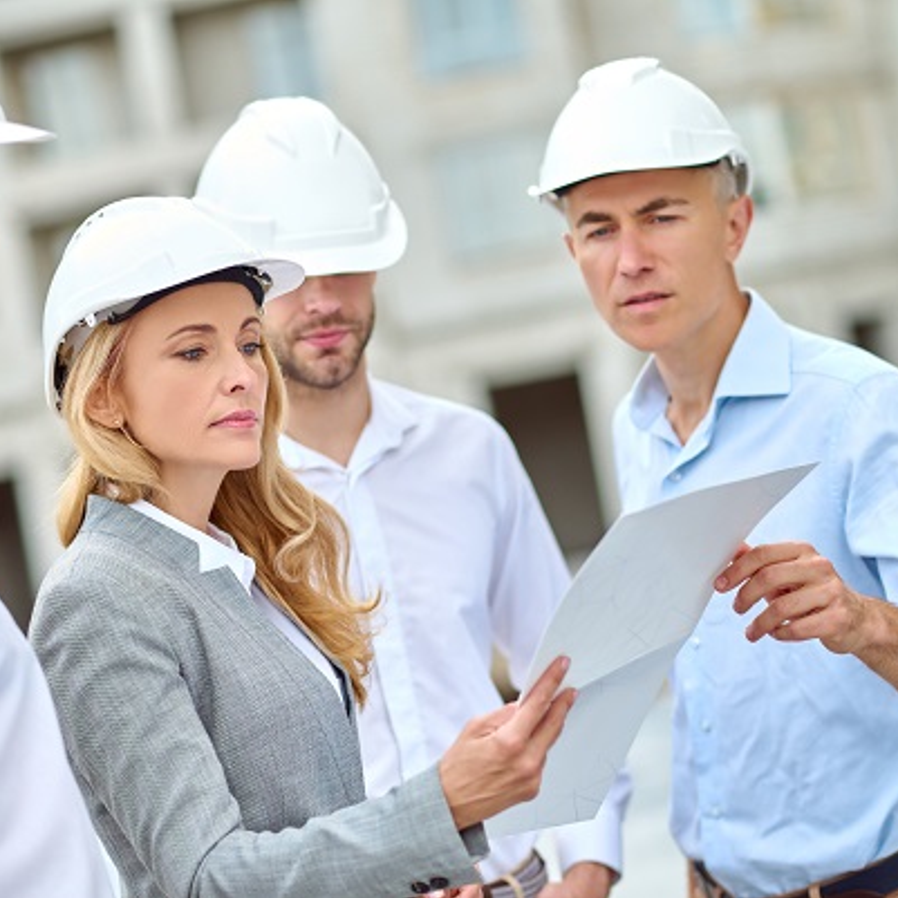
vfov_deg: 16.0
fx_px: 3199
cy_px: 449
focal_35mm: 109
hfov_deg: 16.0
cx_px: 373
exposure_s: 1/1250
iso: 320
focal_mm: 85
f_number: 2.5
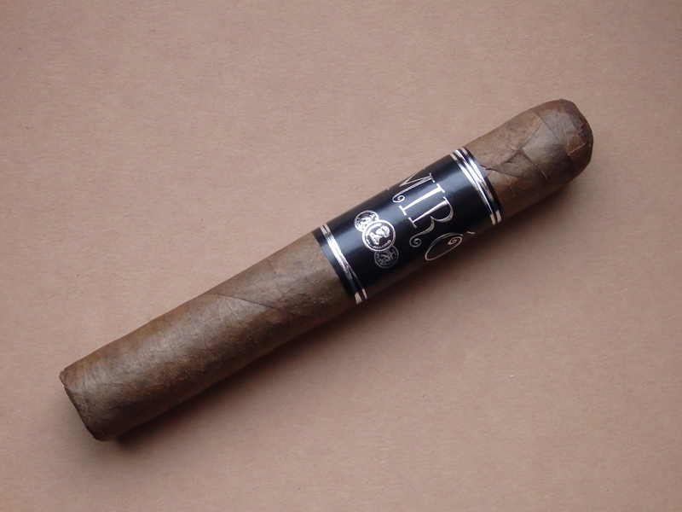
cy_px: 256
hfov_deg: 32.2
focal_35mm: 60
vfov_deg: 24.4
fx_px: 1182
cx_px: 341
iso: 1000
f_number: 4.2
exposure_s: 1/60
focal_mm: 10.8
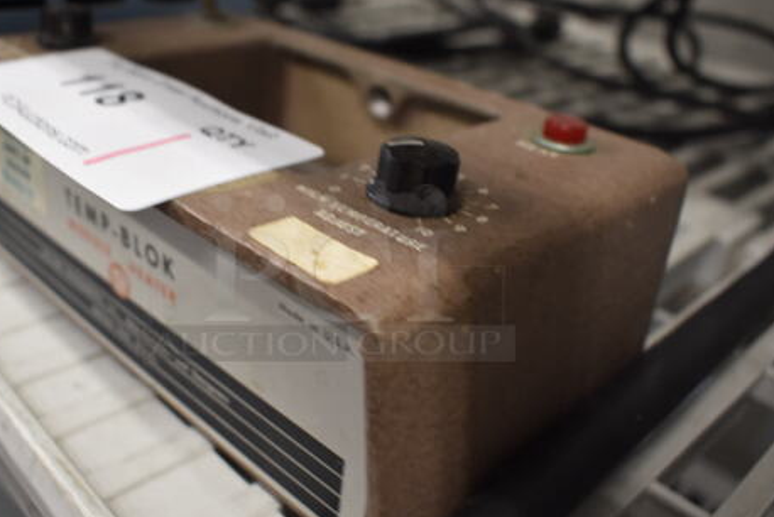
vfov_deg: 36.9
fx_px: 774
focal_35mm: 36
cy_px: 272
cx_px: 328
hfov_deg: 52.9
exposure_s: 1/60
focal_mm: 18
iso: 800
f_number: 4.5
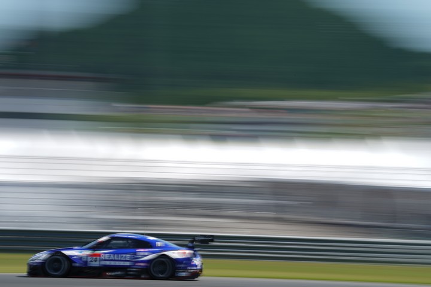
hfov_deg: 10.3
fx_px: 2394
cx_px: 216
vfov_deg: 6.9
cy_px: 144
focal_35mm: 200
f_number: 32
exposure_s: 1/8
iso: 50
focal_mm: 200
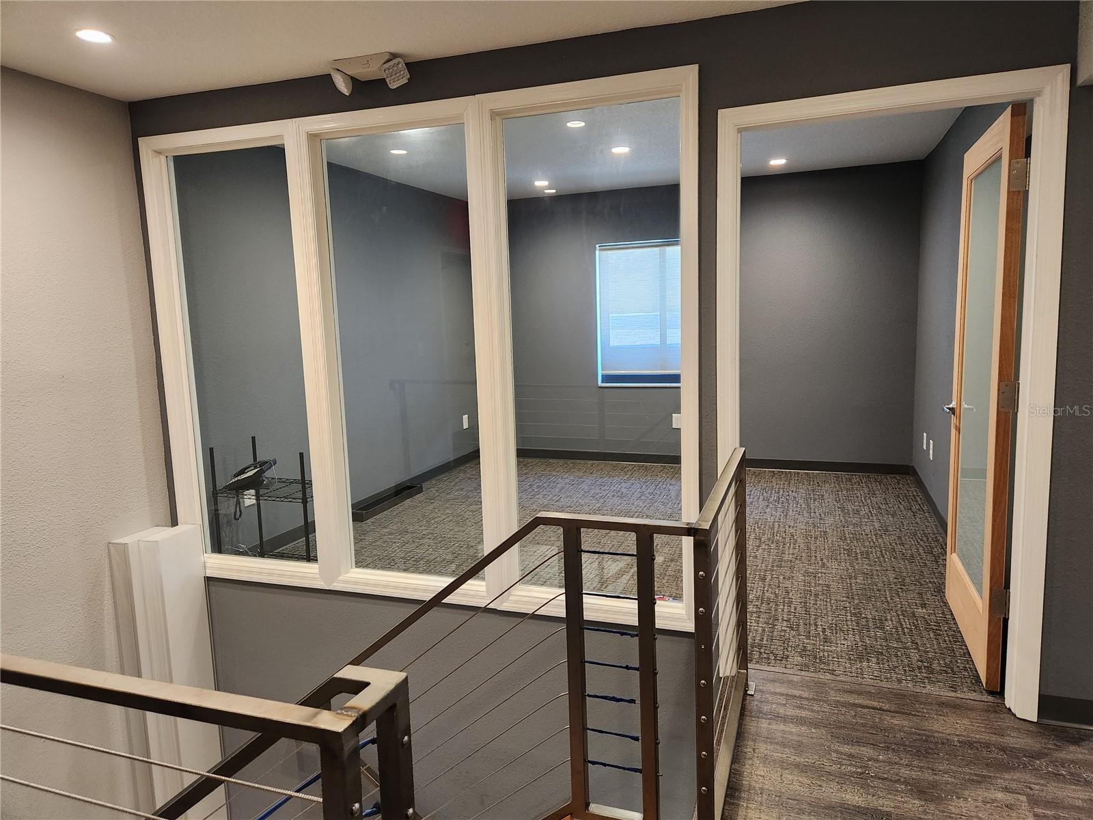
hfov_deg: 73.9
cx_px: 546
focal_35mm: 23
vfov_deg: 58.9
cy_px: 410
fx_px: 726
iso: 640
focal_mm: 5.4
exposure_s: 1/120
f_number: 1.8
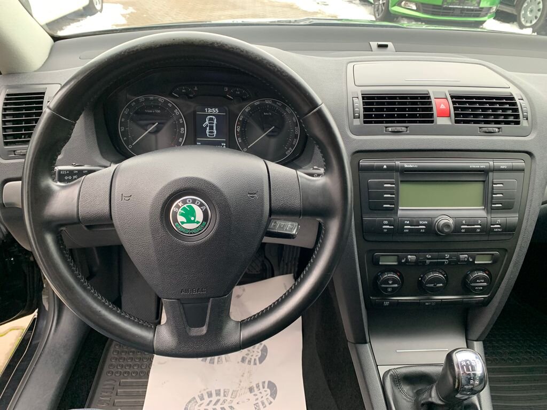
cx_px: 274
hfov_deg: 67.3
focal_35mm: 26
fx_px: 411
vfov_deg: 53.1
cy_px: 205
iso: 100
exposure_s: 1/60
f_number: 1.8
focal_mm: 4.25
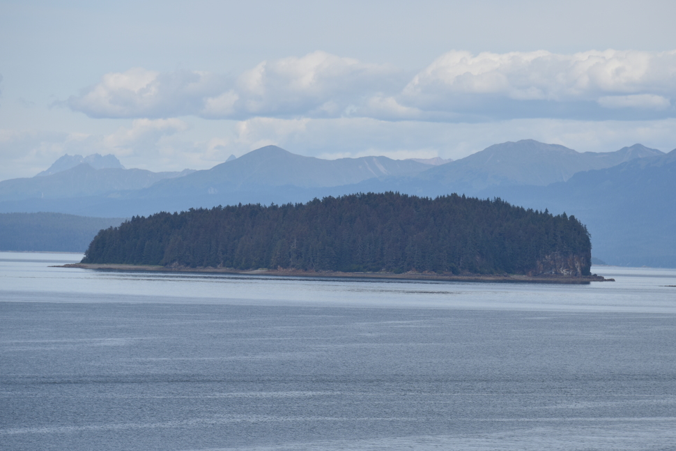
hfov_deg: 7.4
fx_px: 5202
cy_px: 229
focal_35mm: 277
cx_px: 360
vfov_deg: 5.0
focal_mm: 210
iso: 100
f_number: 8
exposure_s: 1/500
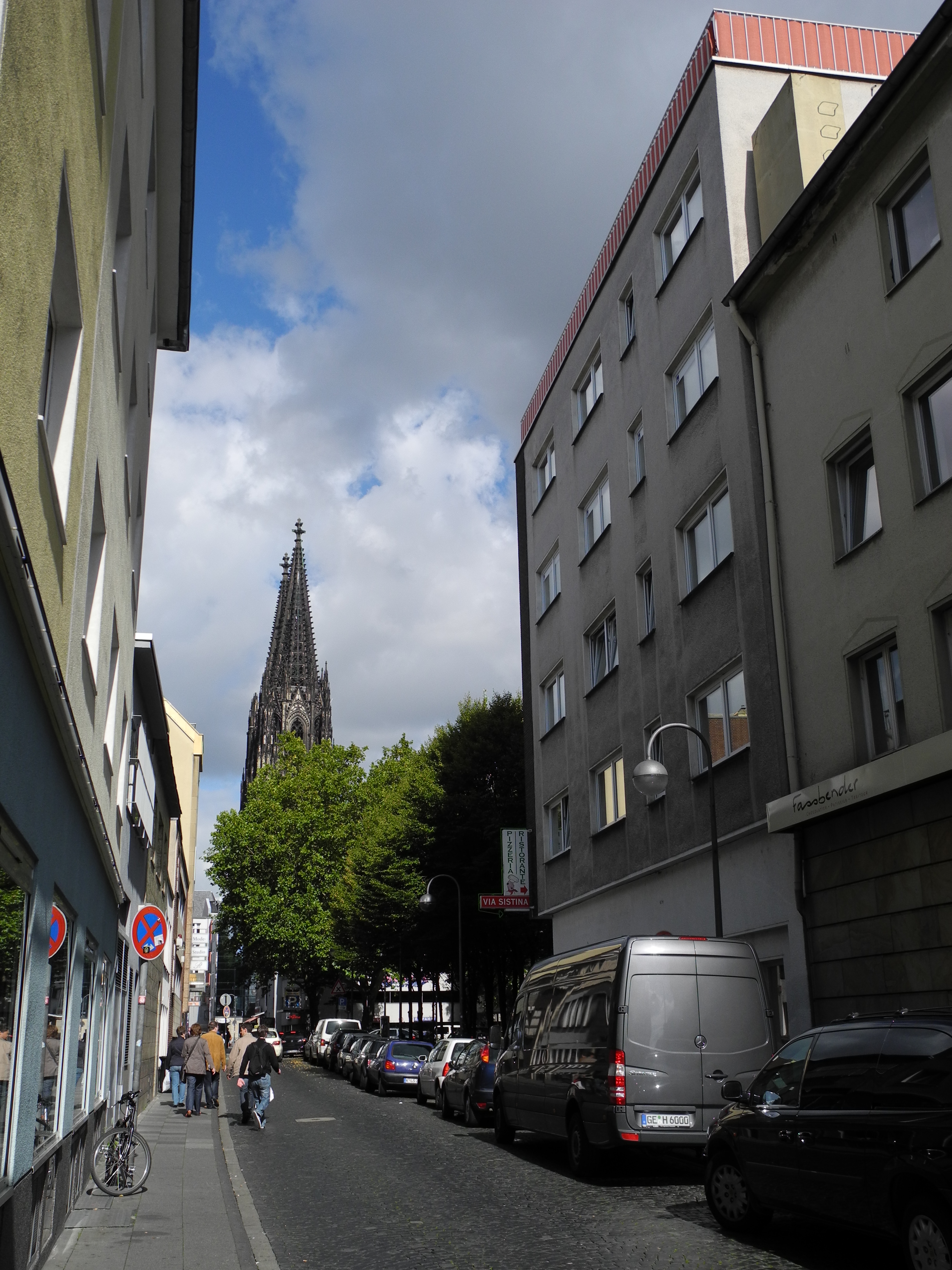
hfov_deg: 40.7
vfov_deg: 52.6
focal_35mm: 35
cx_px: 476
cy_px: 635
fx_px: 1283
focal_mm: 7.4
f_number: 4
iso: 100
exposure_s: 1/1316
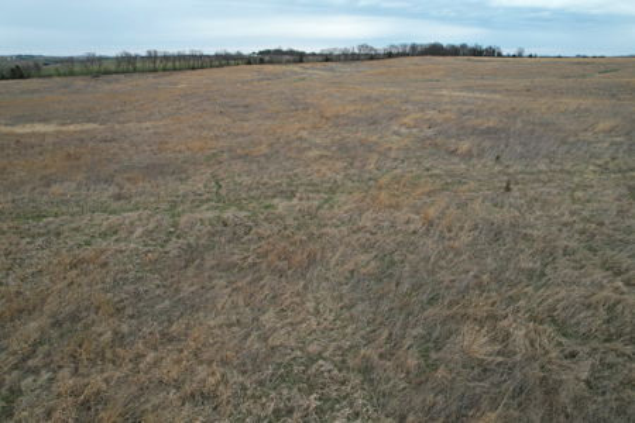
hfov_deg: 78.6
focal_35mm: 22
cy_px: 212
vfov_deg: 57.2
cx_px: 318
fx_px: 388
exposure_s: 1/500
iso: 100
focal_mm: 8.38
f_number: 2.8
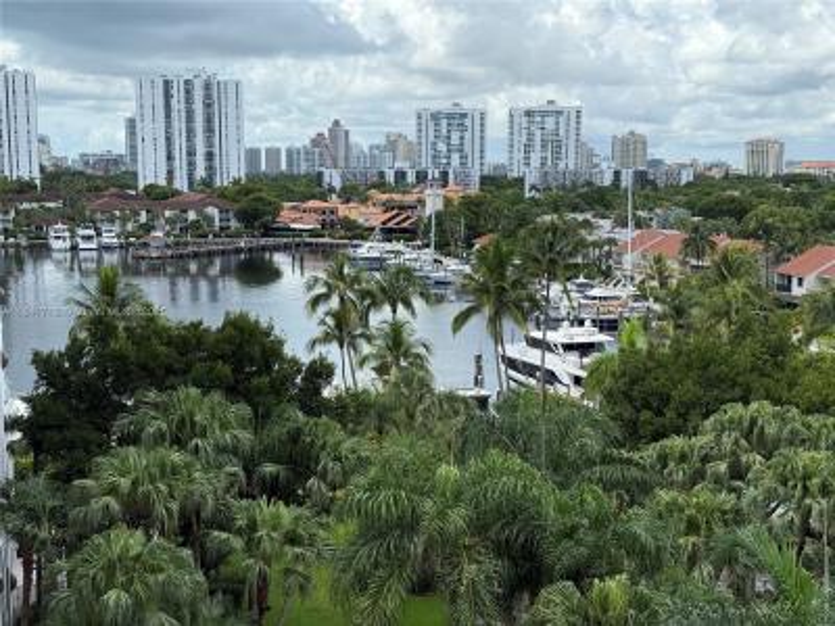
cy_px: 313
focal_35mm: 48
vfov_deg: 30.3
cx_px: 418
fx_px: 1158
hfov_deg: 39.7
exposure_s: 1/4098
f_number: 1.78
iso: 100
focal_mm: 6.76
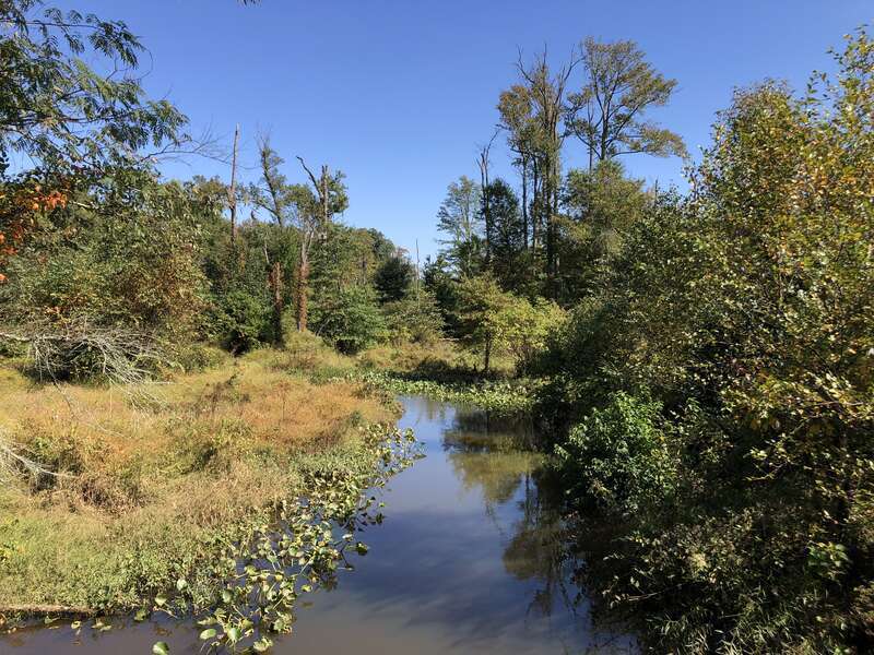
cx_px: 437
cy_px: 328
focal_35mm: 28
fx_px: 707
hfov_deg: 63.4
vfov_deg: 49.7
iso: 20
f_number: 1.8
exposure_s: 1/906
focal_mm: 4
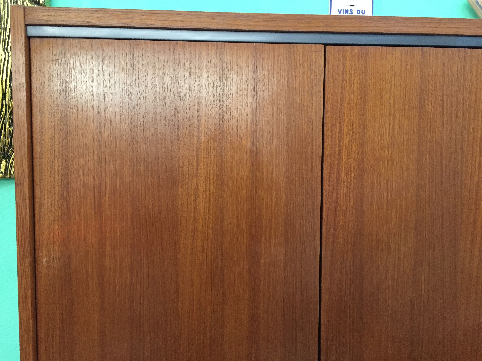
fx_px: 404
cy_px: 180
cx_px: 241
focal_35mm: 29
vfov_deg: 48.2
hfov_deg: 61.7
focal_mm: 4.15
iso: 250
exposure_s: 1/25
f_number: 2.2
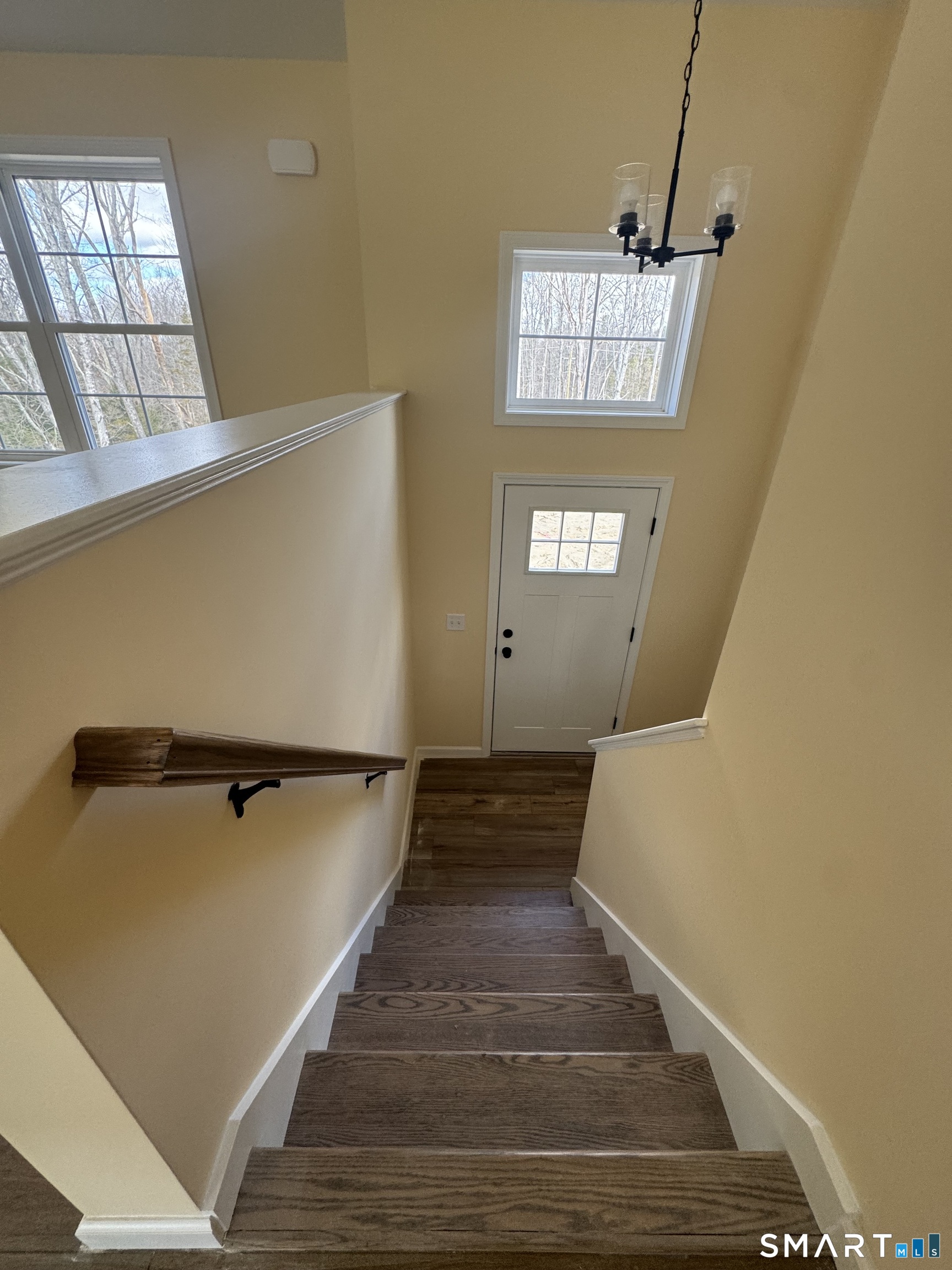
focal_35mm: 14
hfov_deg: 85.7
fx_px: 513
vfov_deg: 102.1
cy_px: 635
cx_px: 476
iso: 160
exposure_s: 1/99
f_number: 2.2
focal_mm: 2.22
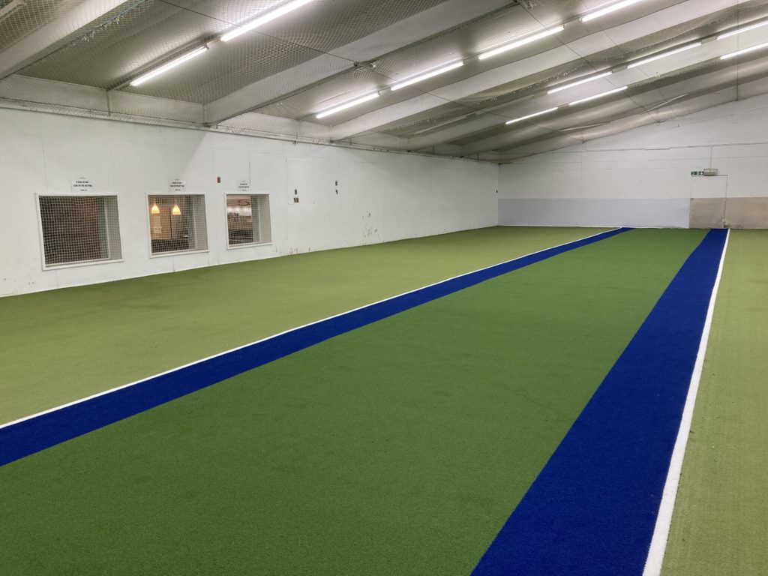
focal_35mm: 28
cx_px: 384
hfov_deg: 63.4
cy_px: 288
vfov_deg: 49.7
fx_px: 621
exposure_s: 1/50
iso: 64
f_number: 1.8
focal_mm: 3.99
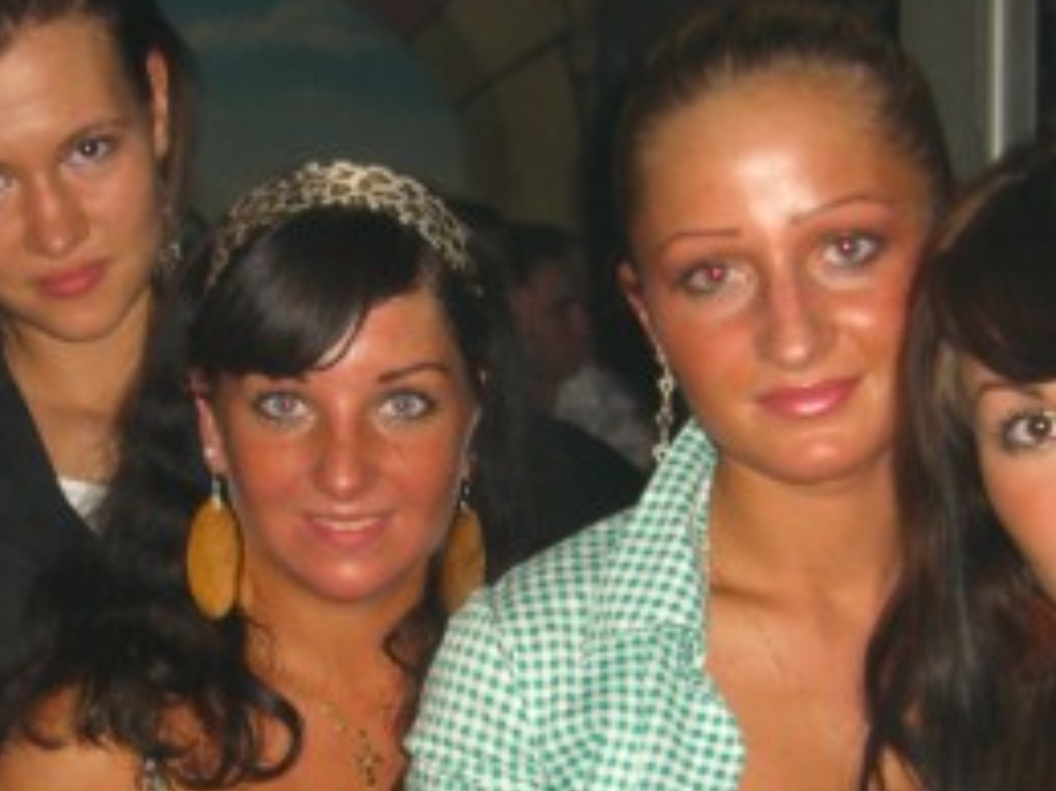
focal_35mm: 88
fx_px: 2683
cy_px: 665
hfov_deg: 22.3
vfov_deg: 16.6
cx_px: 461
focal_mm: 7.9
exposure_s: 1/60
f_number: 2.8
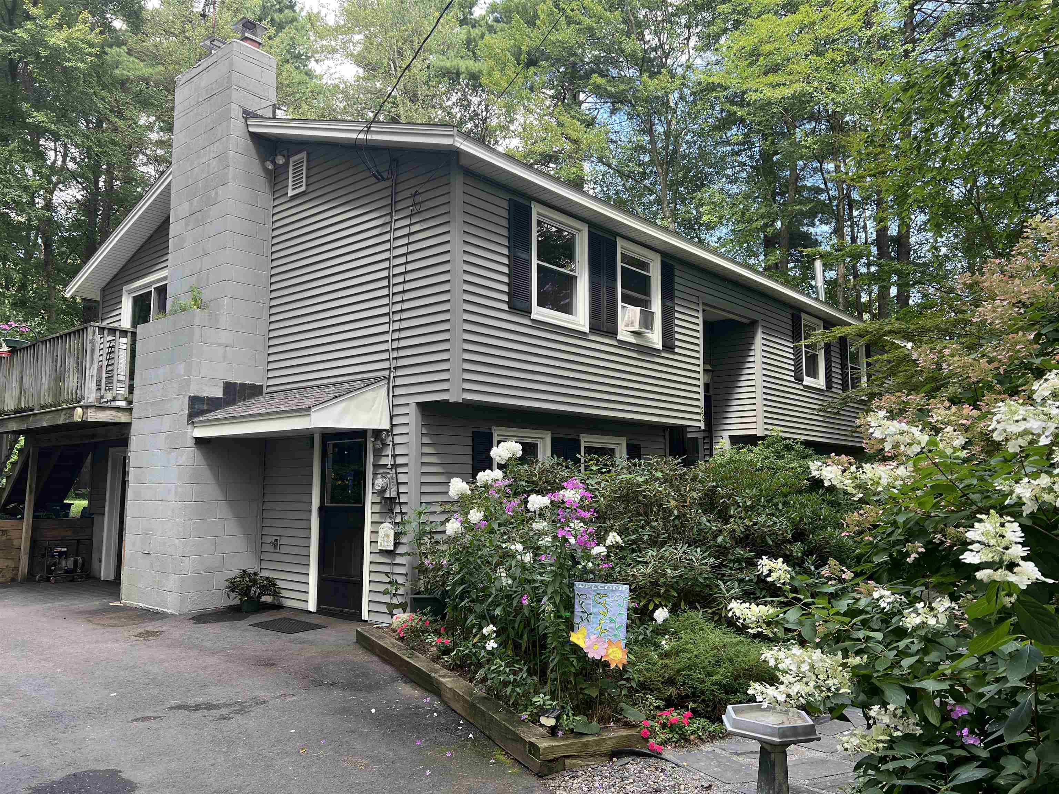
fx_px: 795
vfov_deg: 53.1
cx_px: 530
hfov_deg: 67.3
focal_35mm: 26
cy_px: 397
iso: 40
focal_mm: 5.7
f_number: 1.5
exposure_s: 1/200
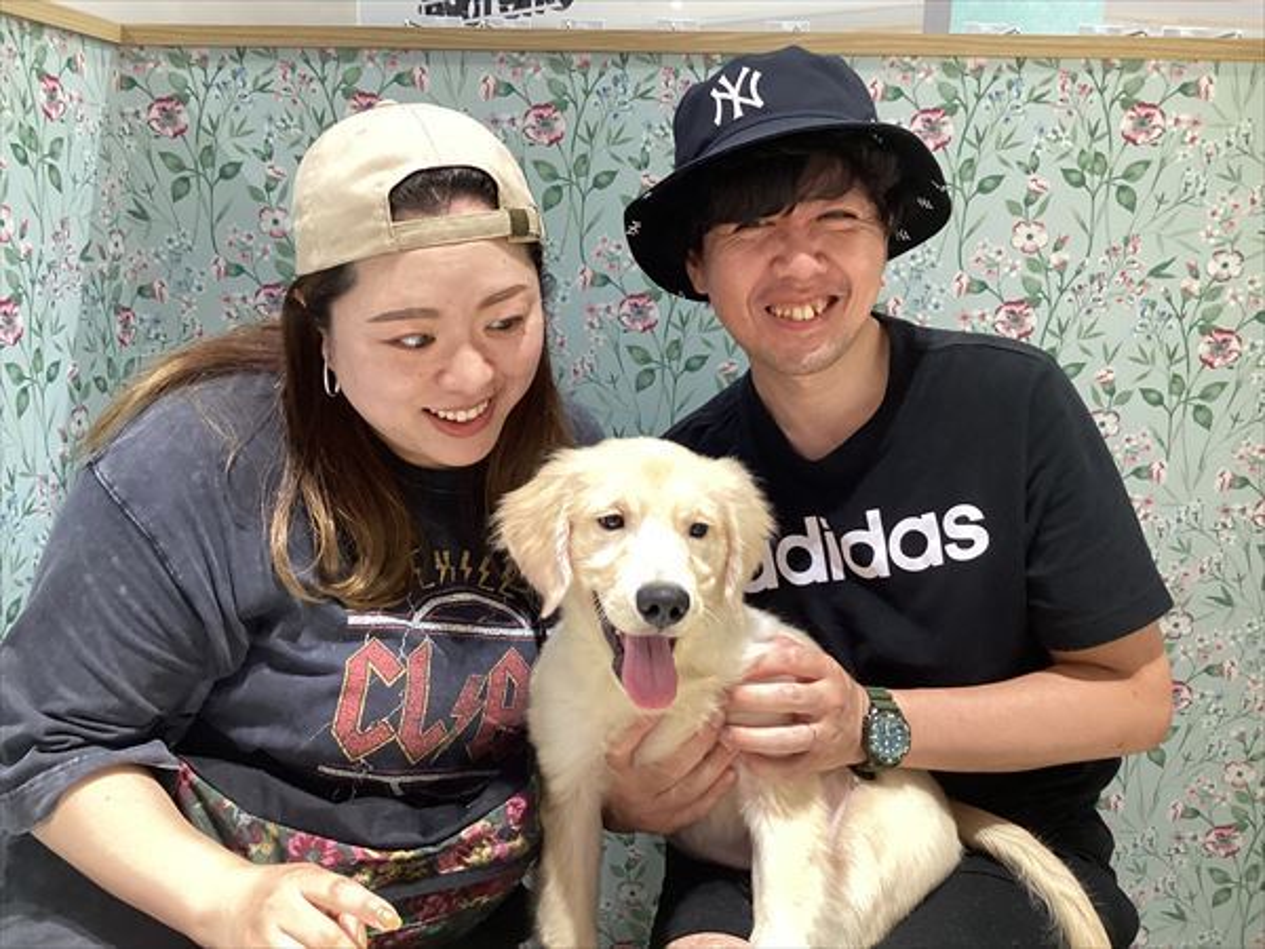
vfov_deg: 45.4
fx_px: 1133
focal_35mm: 31
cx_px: 632
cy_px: 474
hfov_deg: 58.4
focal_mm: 3.3
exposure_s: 1/60
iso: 200
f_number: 2.4
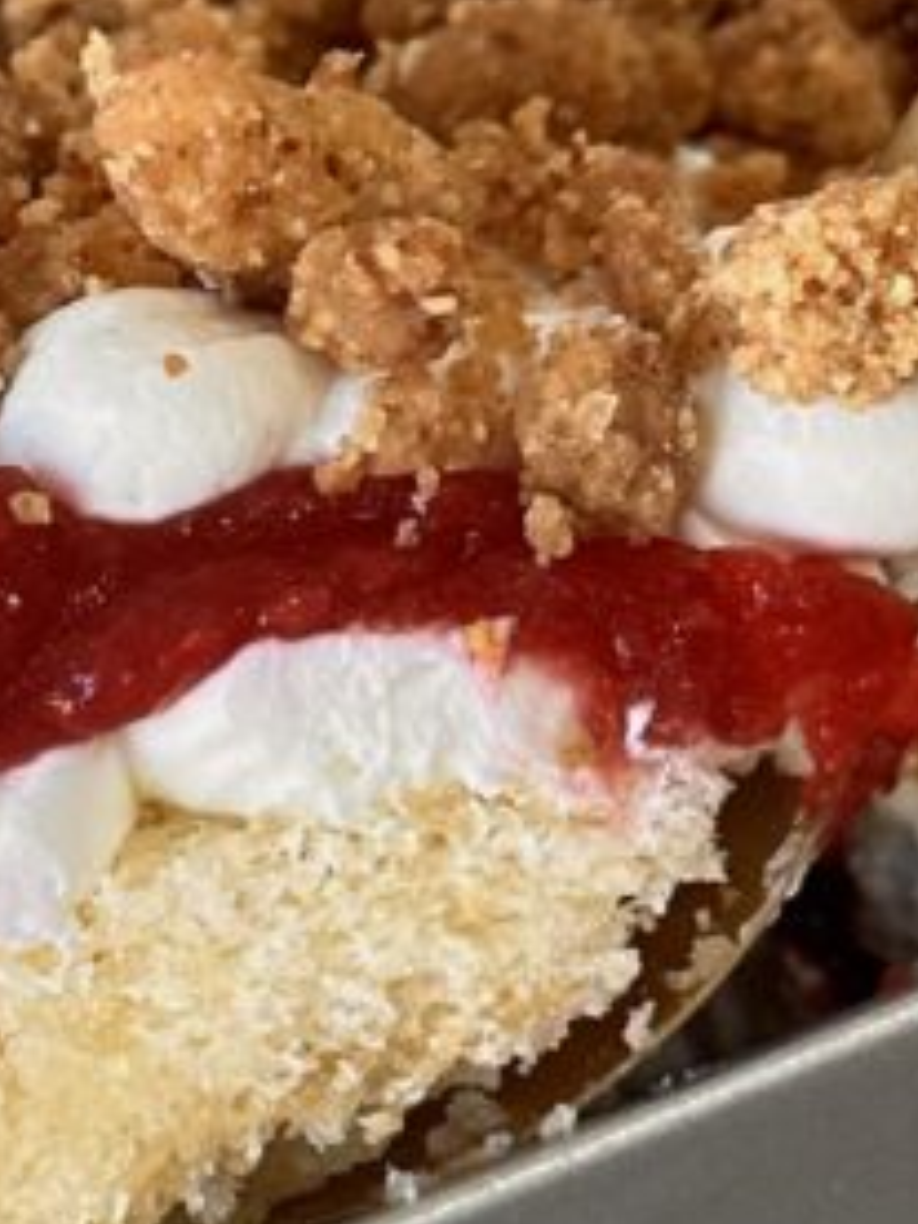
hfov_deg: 10.6
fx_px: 4915
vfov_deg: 14.2
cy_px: 466
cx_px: 75
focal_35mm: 139
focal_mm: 6.86
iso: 64
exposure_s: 1/50
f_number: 1.78
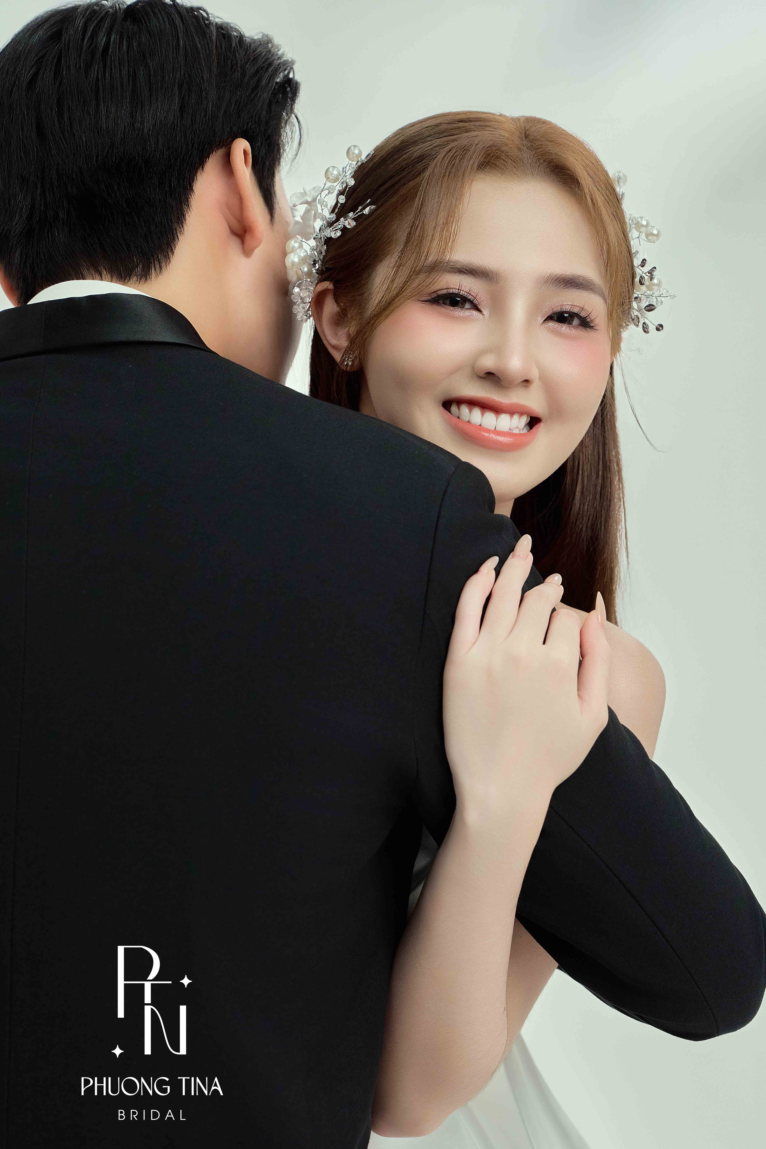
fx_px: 2202
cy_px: 574
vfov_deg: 29.2
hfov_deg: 19.7
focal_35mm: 69
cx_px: 383
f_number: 4.5
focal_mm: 69
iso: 640
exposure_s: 1/160
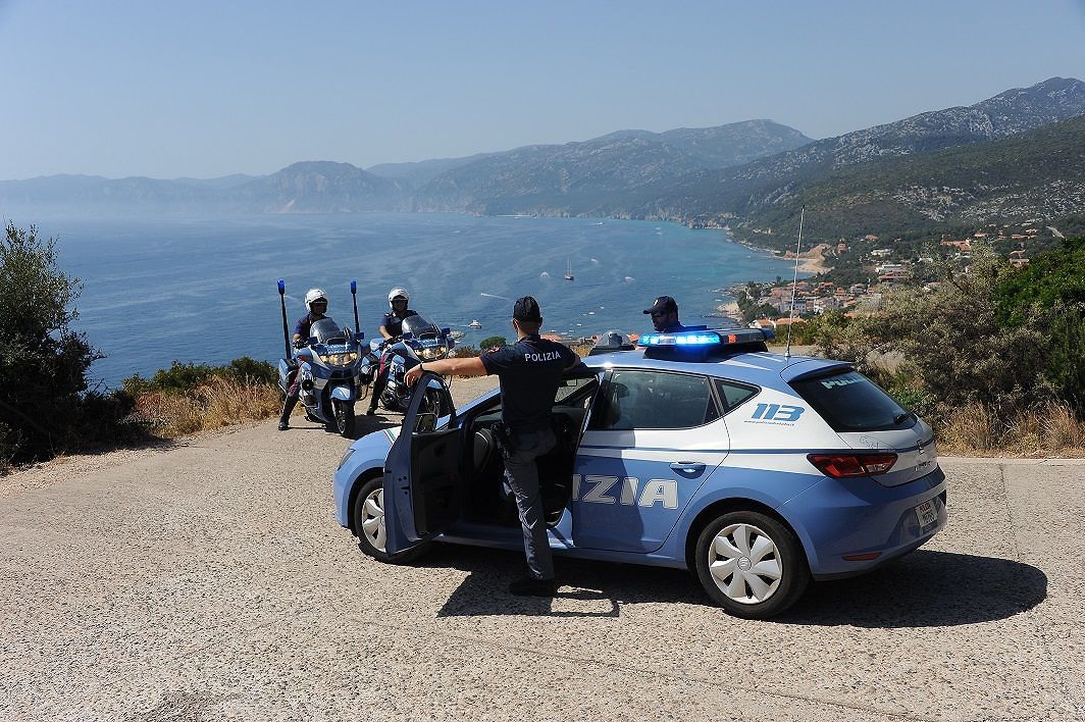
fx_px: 1145
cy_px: 361
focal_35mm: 38
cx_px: 542
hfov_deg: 50.7
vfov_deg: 35.0
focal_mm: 38
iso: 400
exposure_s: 1/1000
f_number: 8
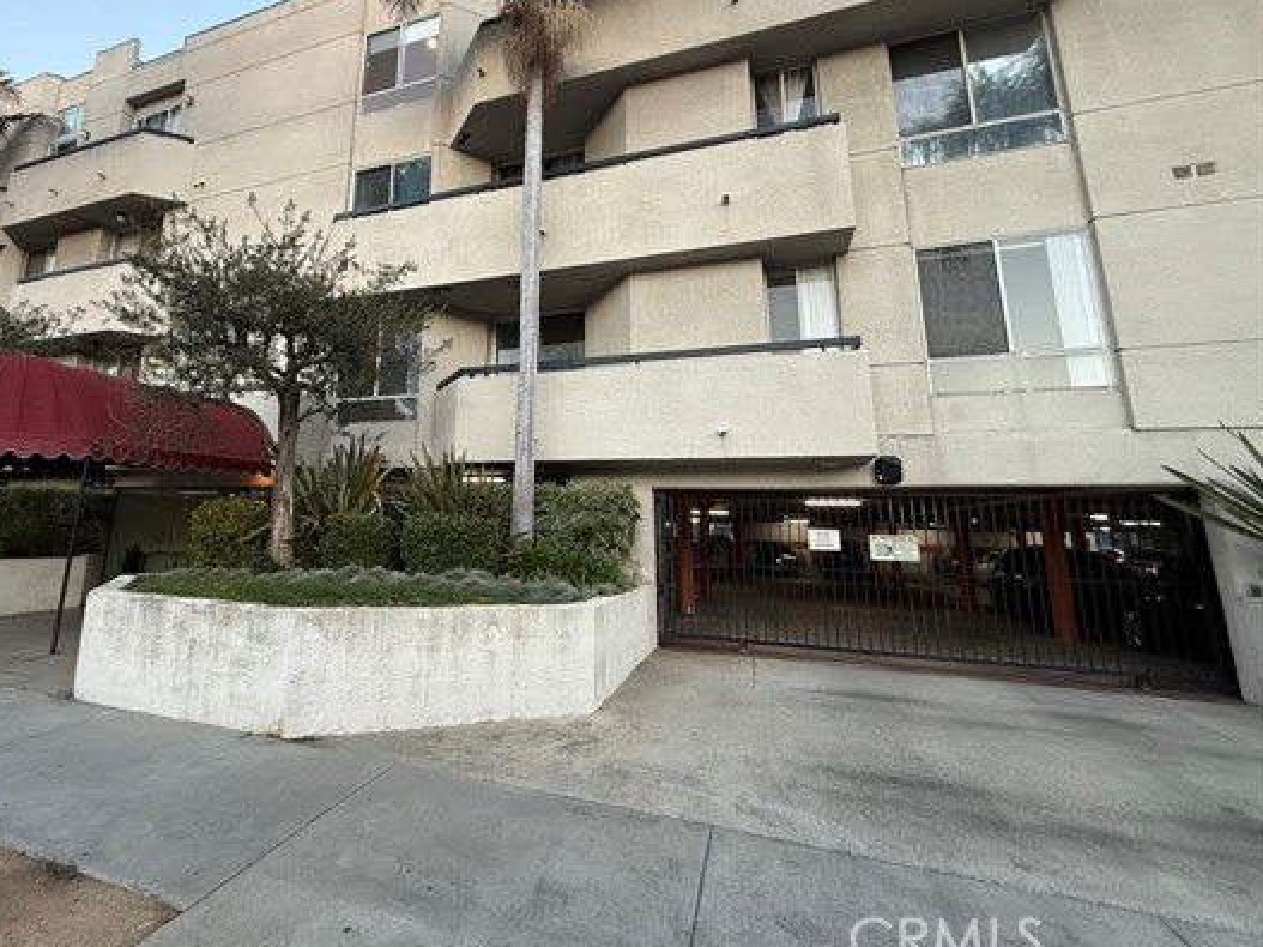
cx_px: 508
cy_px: 398
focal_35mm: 17
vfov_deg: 74.2
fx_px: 620
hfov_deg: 89.9
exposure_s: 1/99
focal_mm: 2.22
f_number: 2.2
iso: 125
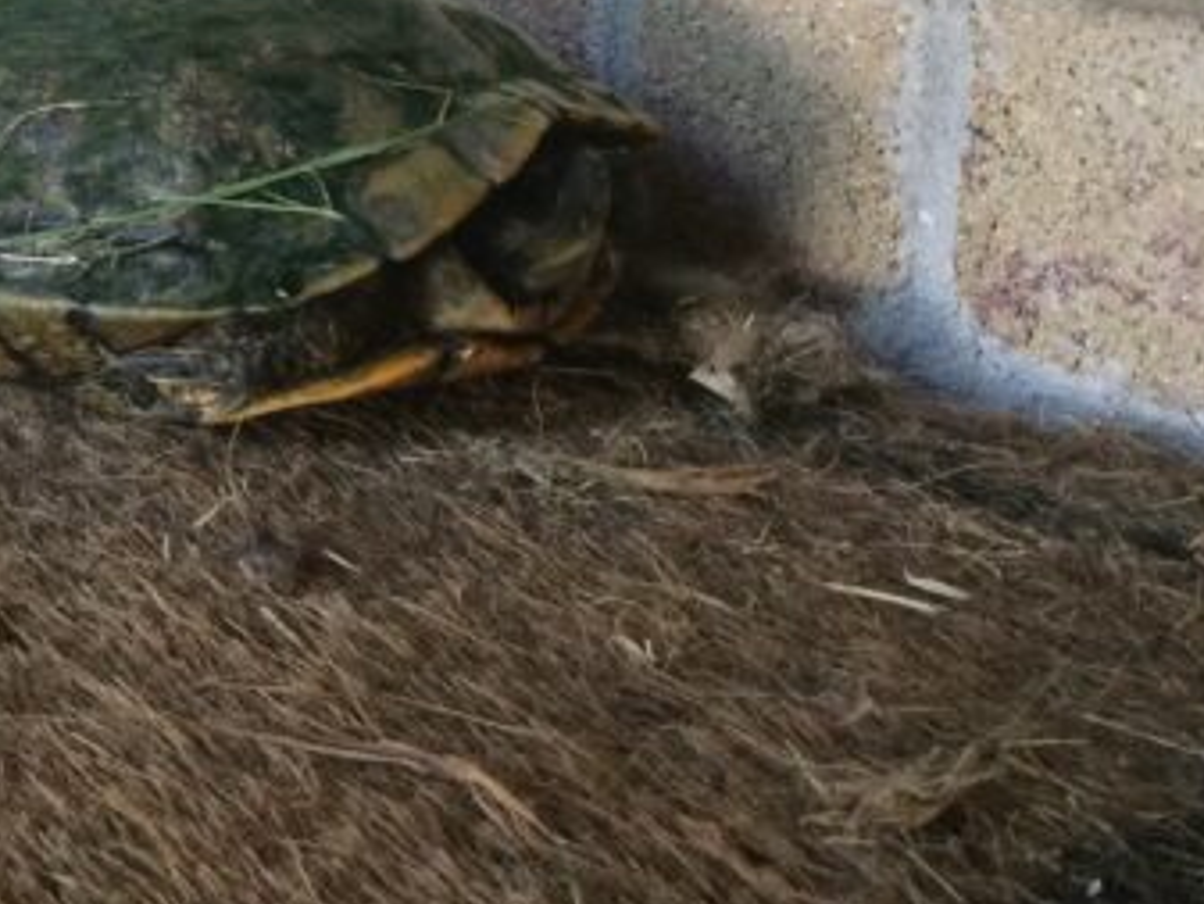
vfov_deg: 22.2
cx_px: 214
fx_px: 2296
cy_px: 297
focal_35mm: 66
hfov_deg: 28.6
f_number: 2.2
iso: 64
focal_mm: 4.15
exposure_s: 1/30
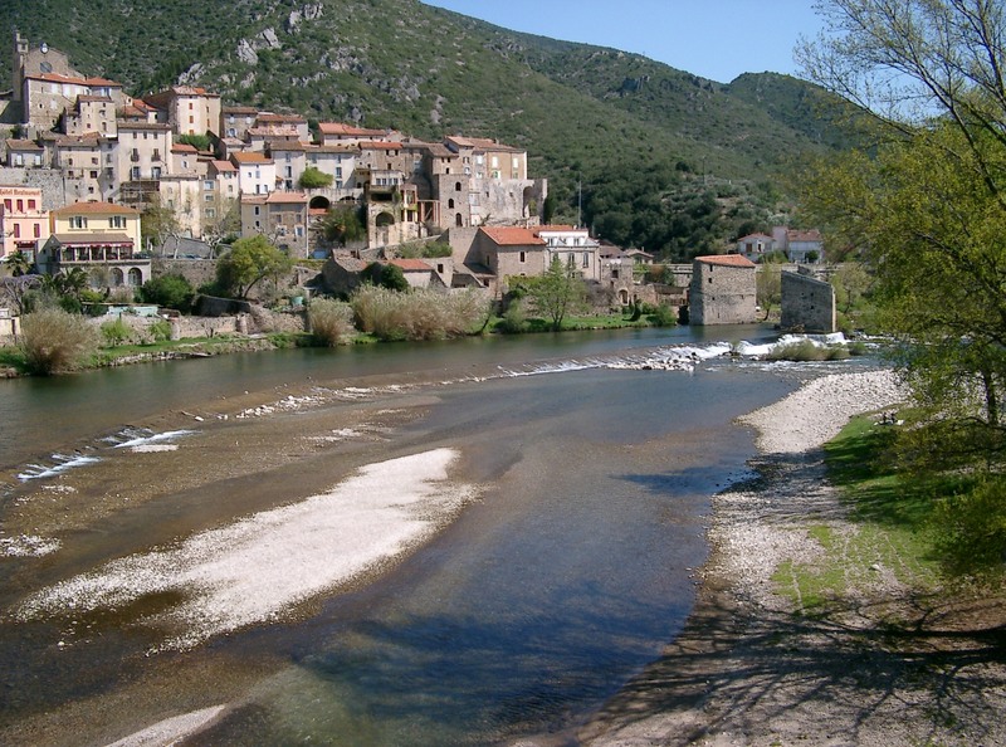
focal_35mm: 37
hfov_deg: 50.3
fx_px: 1071
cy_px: 374
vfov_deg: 38.4
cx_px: 503
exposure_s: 1/640
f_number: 5
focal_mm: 7.6
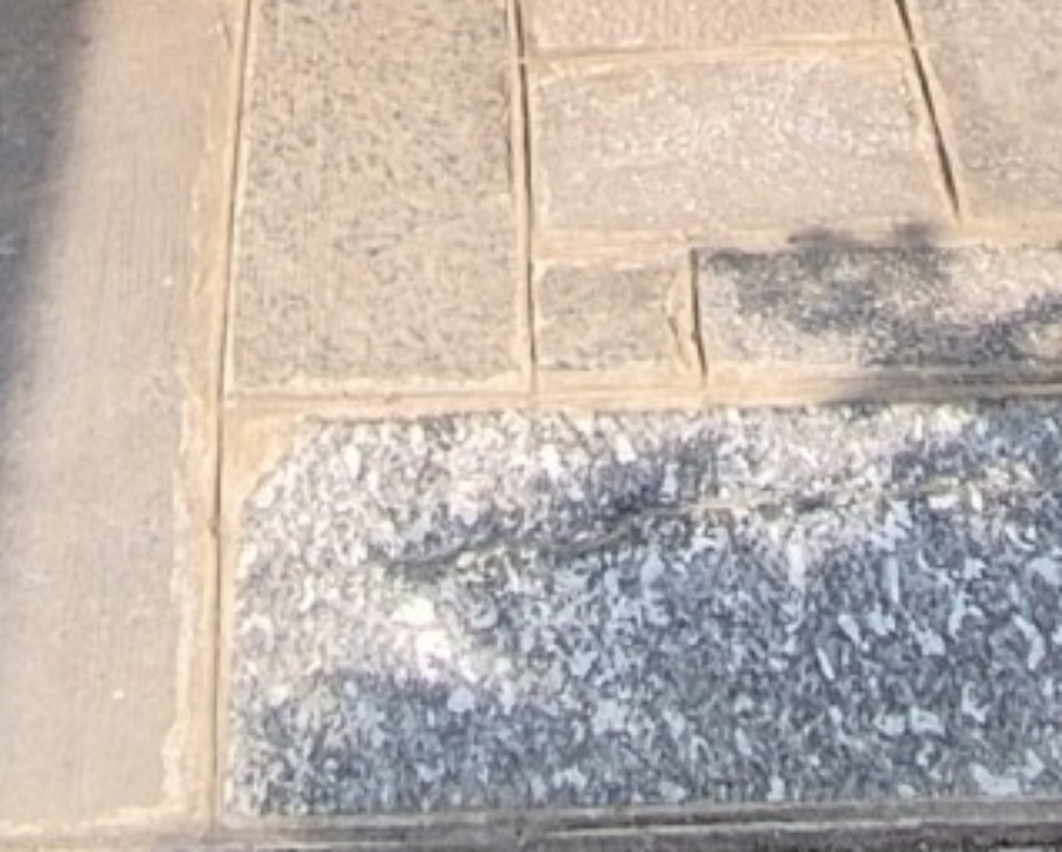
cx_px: 471
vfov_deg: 9.7
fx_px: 3209
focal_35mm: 102
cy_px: -1998
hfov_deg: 18.8
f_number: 2.2
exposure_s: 1/558
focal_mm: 2.2
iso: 50
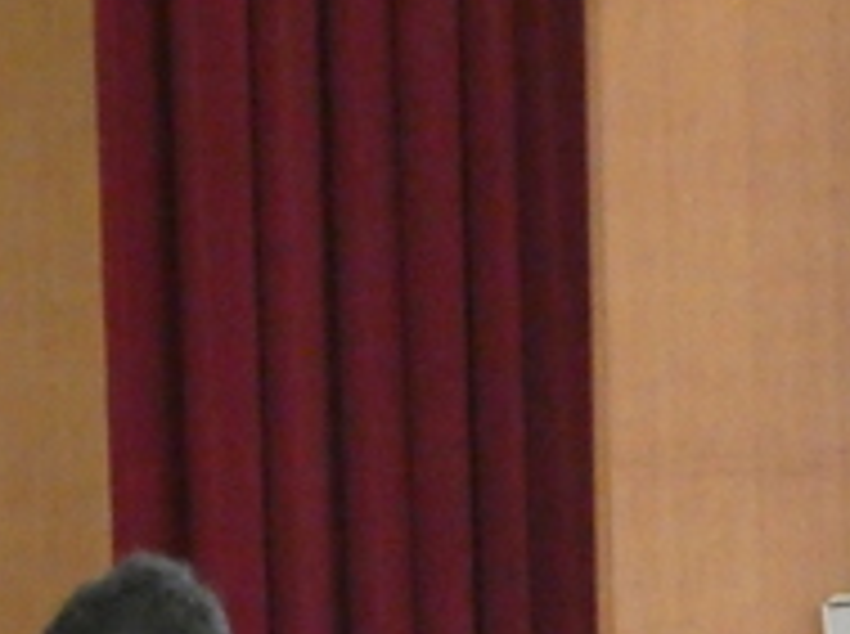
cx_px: -216
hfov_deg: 3.7
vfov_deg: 2.8
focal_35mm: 537
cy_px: 701
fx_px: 13161
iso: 3200
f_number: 5.5
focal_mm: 37.8
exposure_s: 1/100
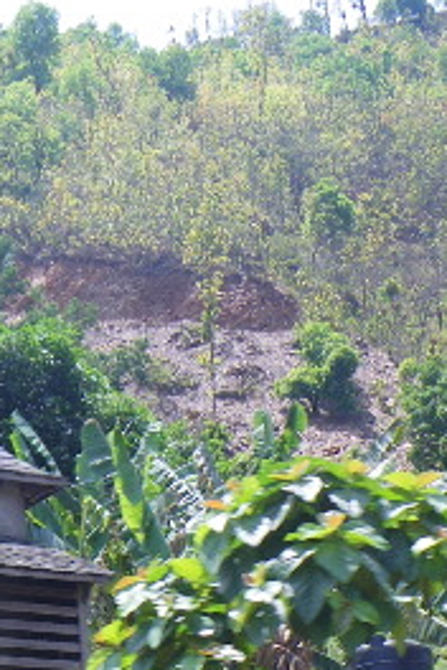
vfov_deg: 20.3
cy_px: 805
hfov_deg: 14.3
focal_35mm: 94
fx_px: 1751
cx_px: -24
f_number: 3.5
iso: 50
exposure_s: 1/200
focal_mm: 5
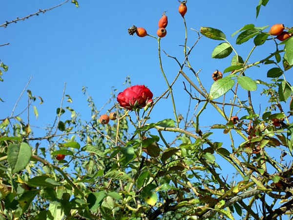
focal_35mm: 102
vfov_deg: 14.5
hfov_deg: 19.3
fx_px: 863
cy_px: 110
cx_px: 146
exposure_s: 1/200
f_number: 4.9
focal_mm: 16.8
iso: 50
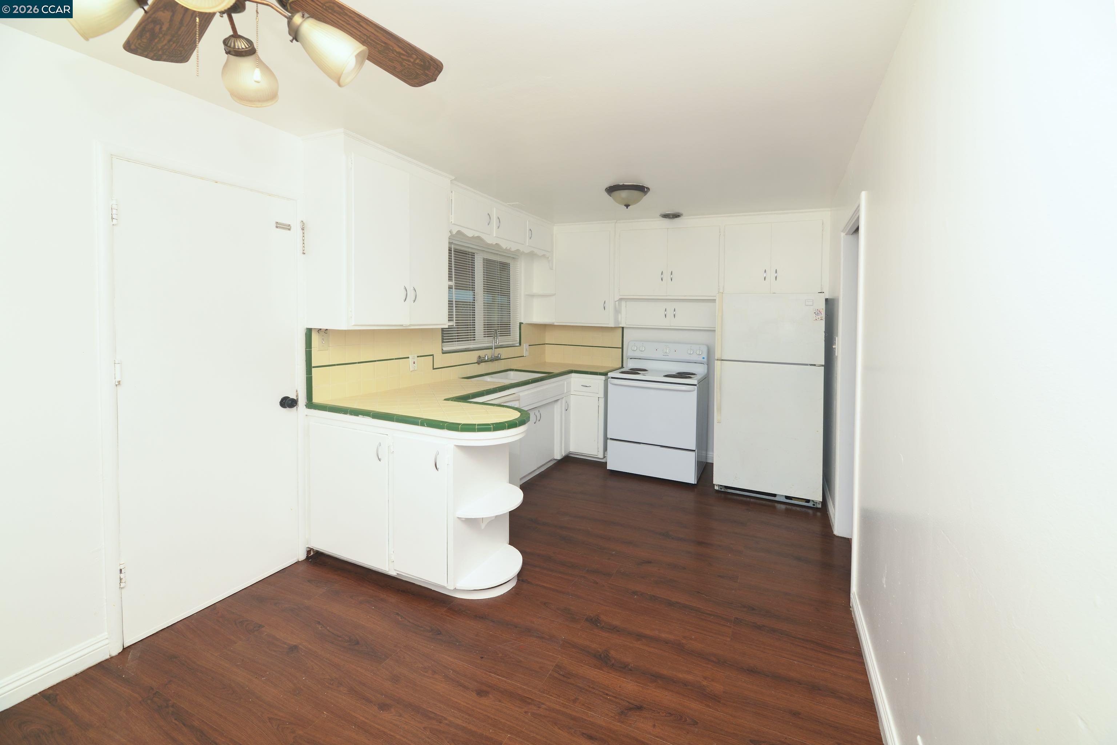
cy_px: 372
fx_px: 434
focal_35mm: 14
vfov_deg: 81.2
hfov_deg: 104.3
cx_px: 558
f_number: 8
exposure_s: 1/125
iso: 320
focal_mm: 14
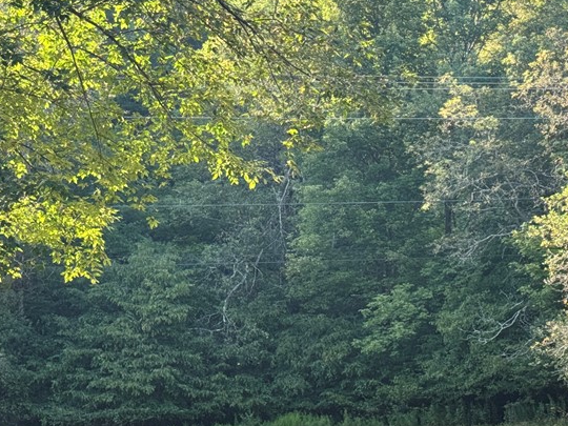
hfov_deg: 21.5
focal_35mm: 91
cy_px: 203
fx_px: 1493
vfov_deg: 16.2
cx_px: 277
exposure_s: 1/420
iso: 64
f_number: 1.78
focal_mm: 6.76
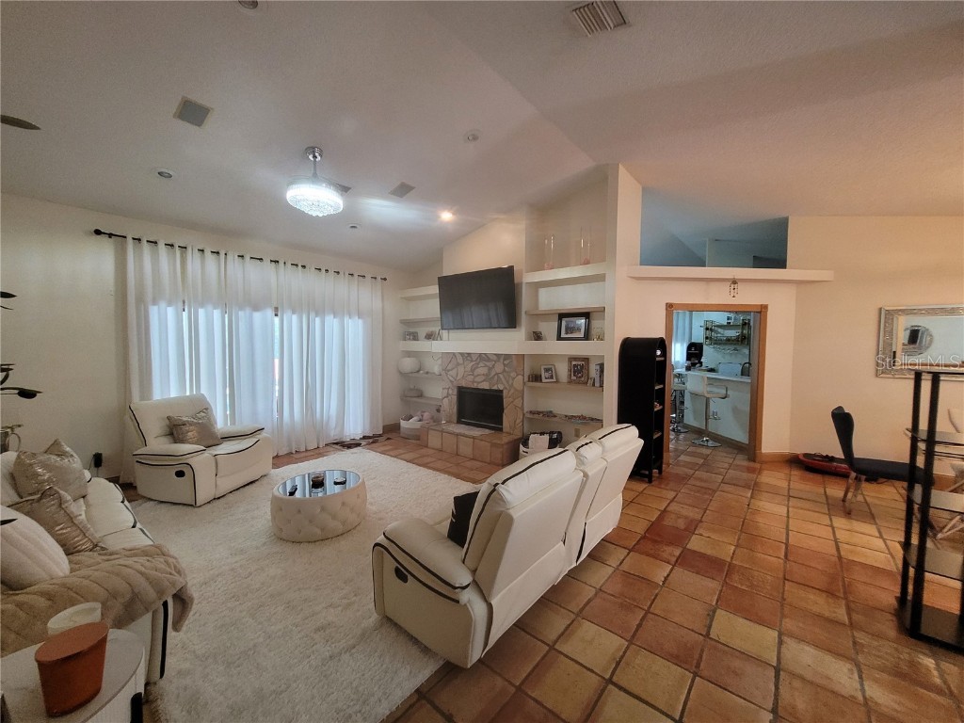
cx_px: 482
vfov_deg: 89.9
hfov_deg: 106.2
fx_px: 362
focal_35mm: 13
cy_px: 362
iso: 320
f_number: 2.2
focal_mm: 1.74
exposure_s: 1/60
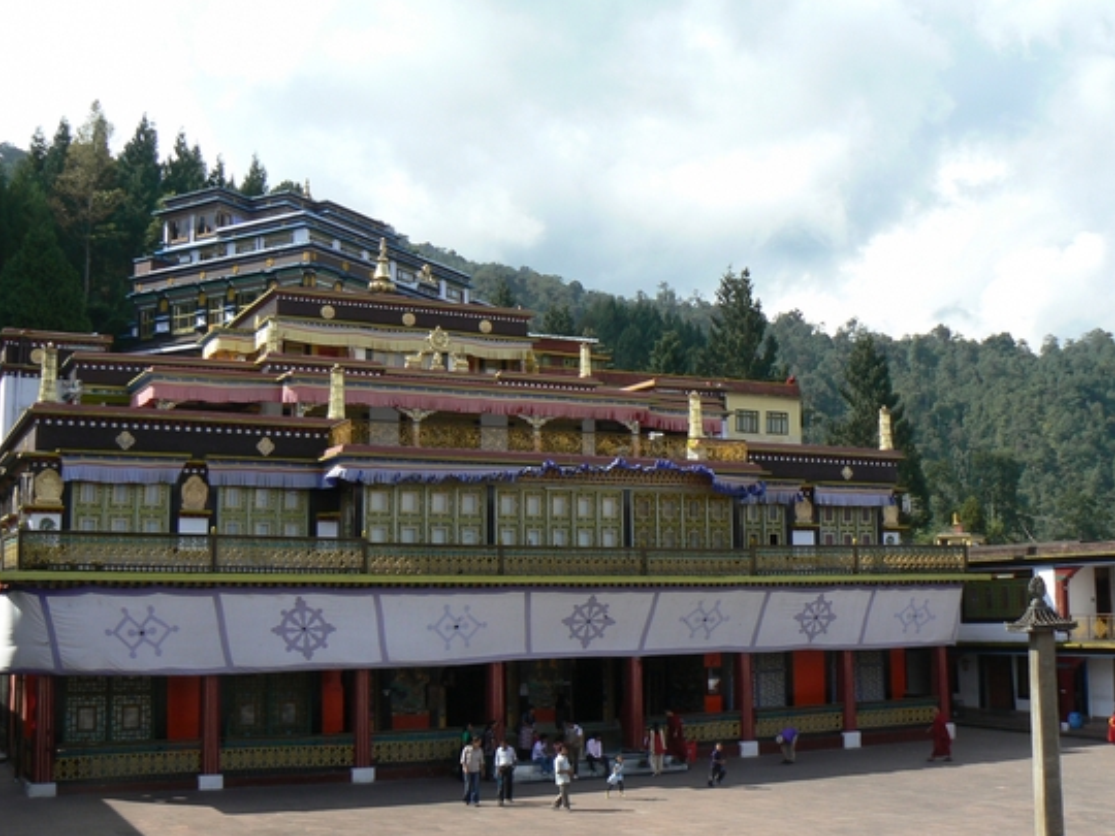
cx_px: 539
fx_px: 1288
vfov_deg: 36.0
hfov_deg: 46.8
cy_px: 417
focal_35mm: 40
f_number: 5.6
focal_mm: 6
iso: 80
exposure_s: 1/400
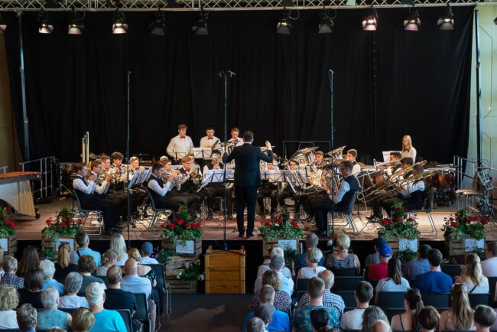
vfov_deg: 19.5
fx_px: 967
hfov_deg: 28.8
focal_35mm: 70
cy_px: 166
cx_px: 248
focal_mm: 70
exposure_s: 1/160
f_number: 4
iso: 2500
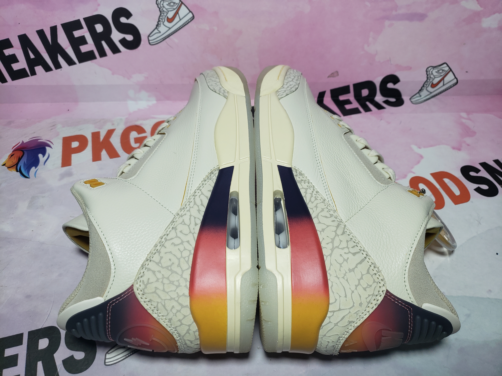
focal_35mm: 26
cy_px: 188
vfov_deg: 53.1
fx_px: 377
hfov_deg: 67.3
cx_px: 251
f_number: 1.5
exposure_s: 1/715
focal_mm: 4.3
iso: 50
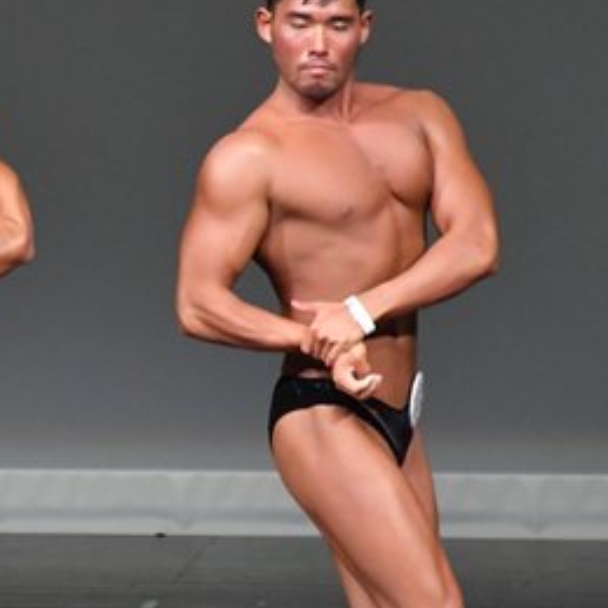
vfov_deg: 2.2
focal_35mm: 802
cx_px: -48
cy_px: 441
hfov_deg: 2.2
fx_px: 15937
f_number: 5.6
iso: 5000
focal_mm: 210
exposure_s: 1/400
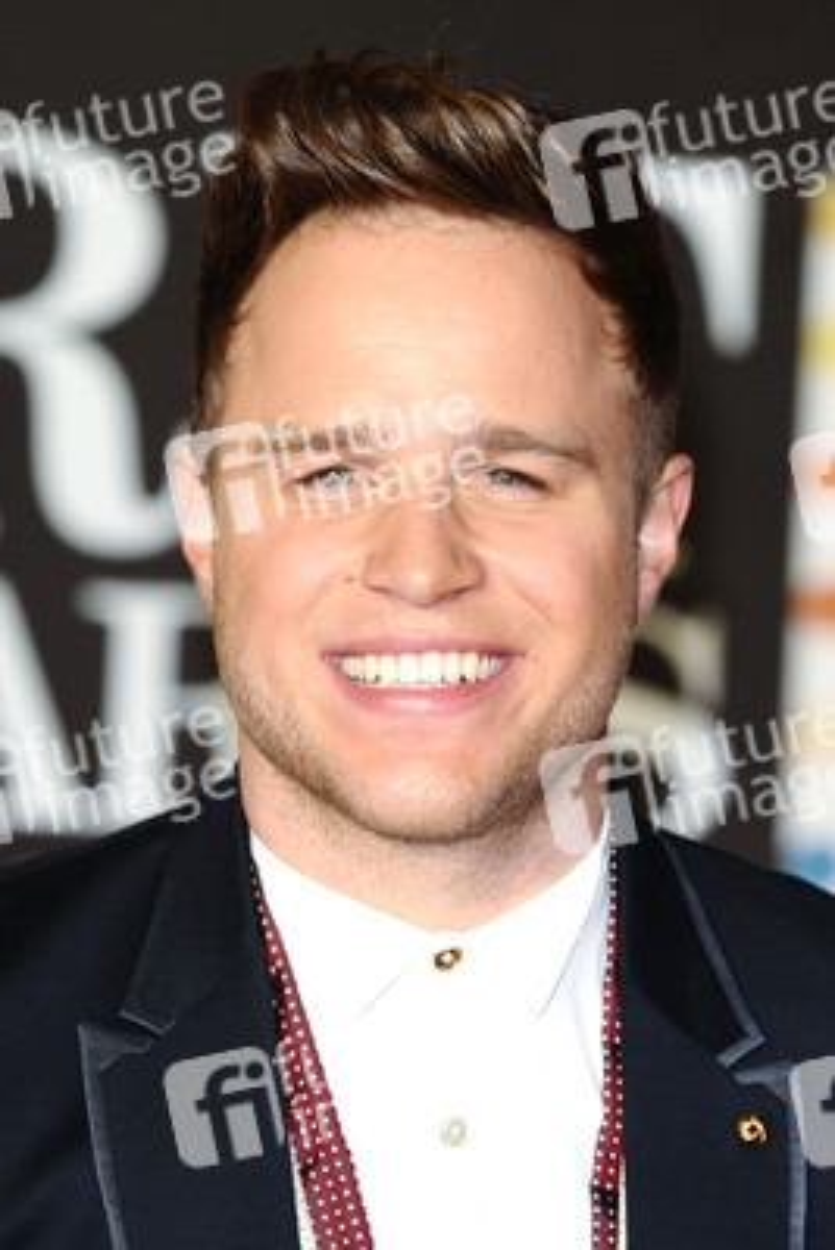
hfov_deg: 5.2
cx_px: 418
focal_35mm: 262
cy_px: 625
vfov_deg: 7.8
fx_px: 9124
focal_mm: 175
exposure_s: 1/160
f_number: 4.5
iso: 320
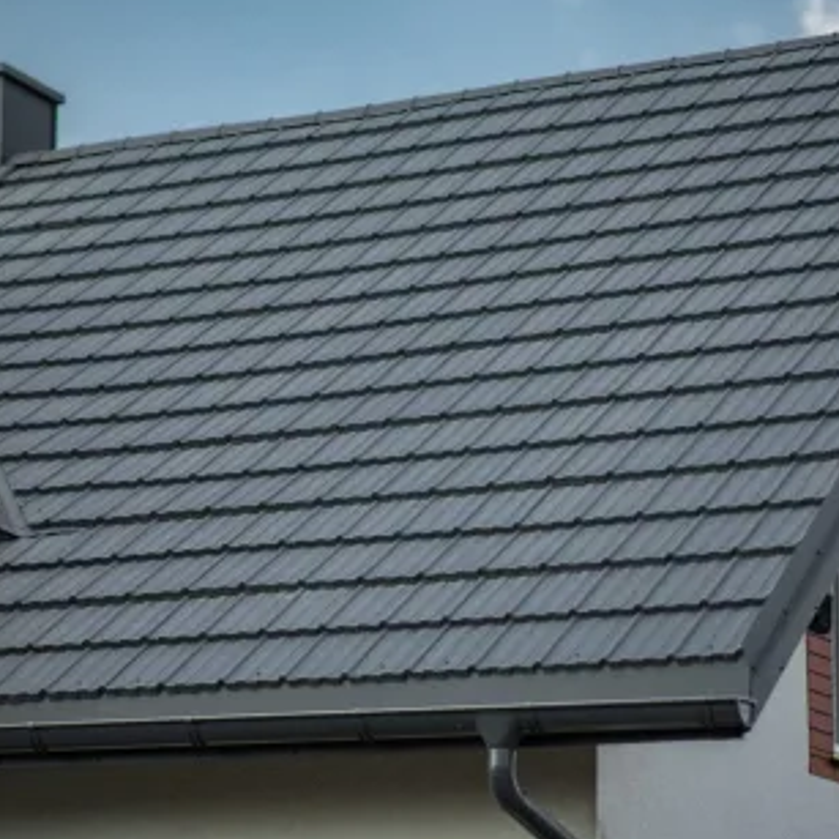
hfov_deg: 12.4
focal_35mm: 141
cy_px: 404
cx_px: 399
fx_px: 3866
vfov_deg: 12.4
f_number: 1.4
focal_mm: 85
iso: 64
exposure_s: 1/1600
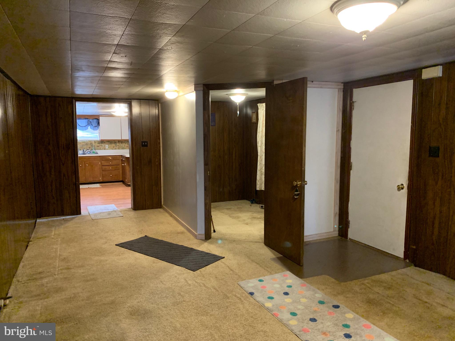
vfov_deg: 53.1
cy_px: 170
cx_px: 228
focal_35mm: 26
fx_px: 342
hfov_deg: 67.3
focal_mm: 4.25
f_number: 1.8
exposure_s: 1/30
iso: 640
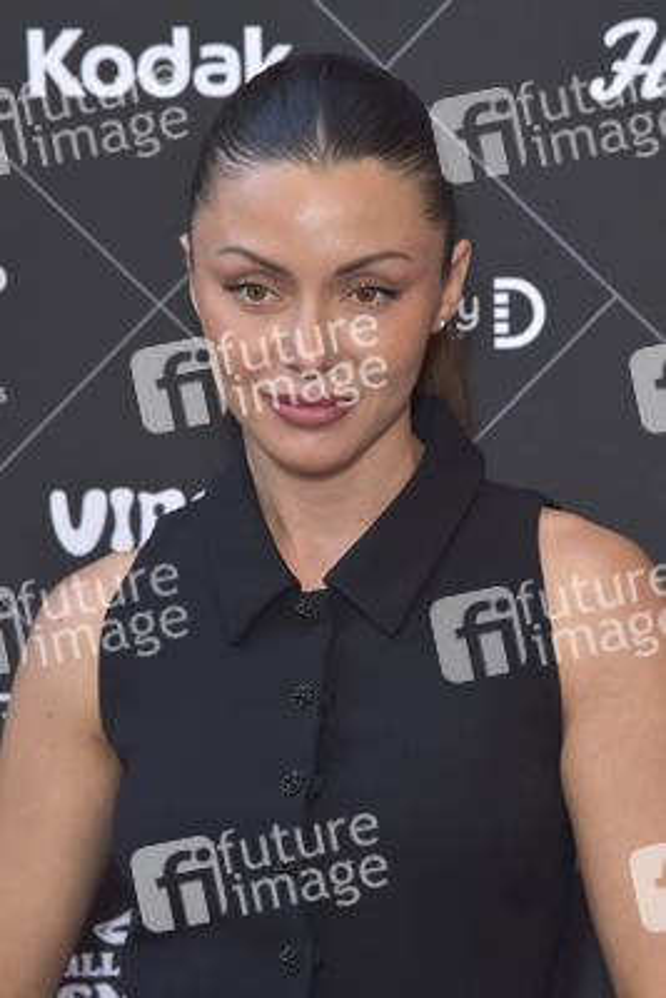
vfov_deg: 17.1
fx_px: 3327
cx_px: 333
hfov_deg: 11.4
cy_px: 499
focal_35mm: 120
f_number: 6.3
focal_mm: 120
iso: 400
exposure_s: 1/250
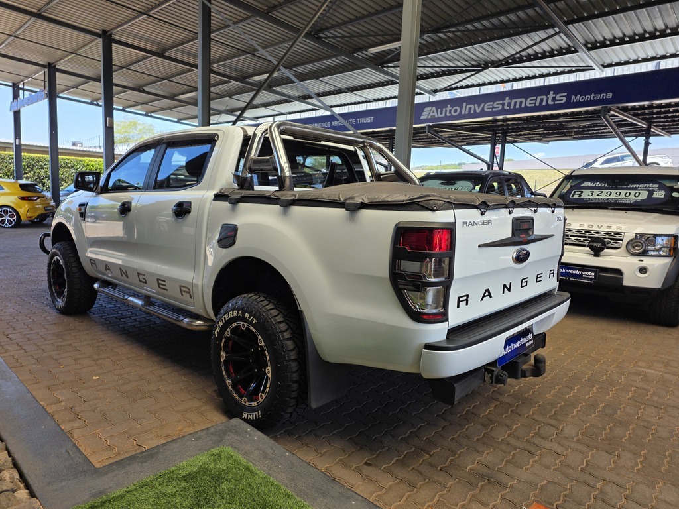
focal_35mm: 23
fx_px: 451
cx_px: 340
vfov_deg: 58.9
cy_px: 254
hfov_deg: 73.9
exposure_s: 1/359
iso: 25
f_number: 1.7
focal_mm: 6.25
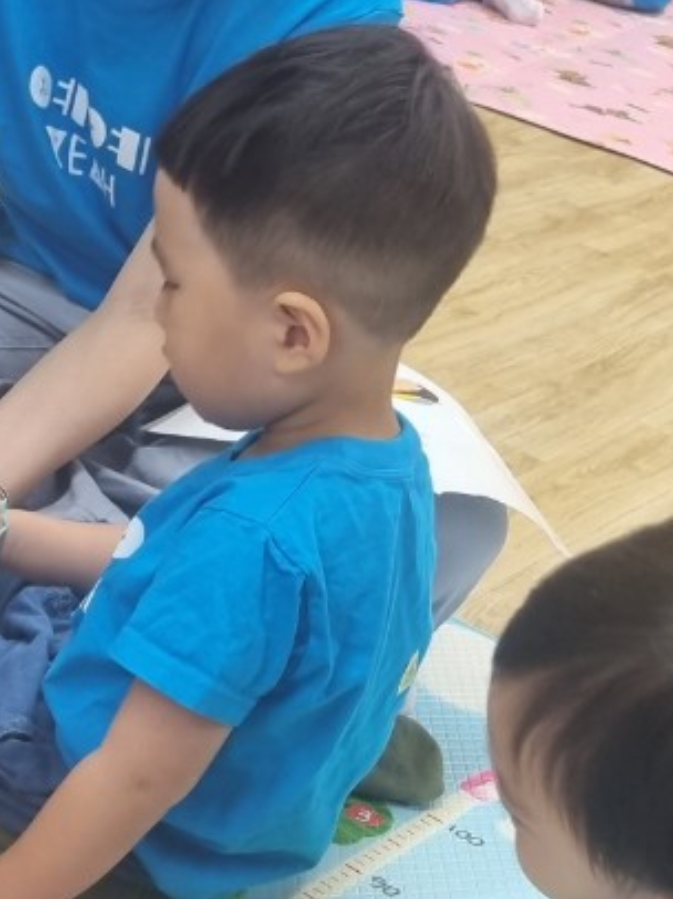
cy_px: 582
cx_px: -62
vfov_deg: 23.8
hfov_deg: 17.4
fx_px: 2128
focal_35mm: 82
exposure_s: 1/55.2
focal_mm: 5.4
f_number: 1.8
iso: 100
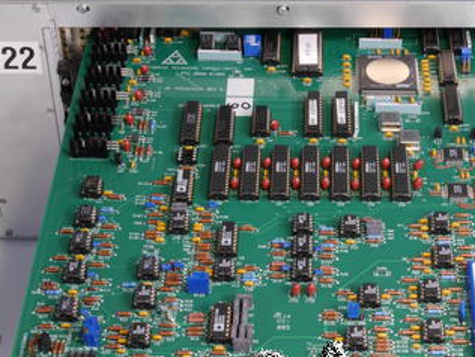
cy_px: 200
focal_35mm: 86
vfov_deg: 17.2
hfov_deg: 22.7
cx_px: 298
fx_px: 1180
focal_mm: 34
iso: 800
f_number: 18
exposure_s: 1/2.5
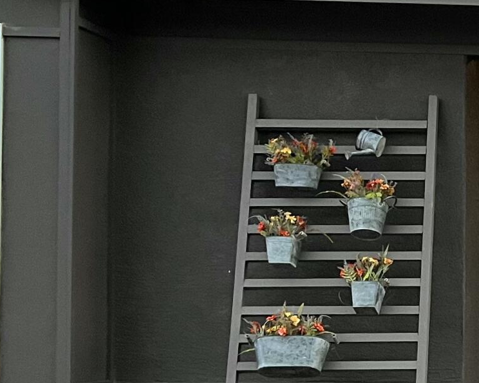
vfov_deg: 15.4
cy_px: 314
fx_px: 1403
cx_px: 876
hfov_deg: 16.2
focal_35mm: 99
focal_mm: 5.1
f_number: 1.6
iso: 200
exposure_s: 1/60
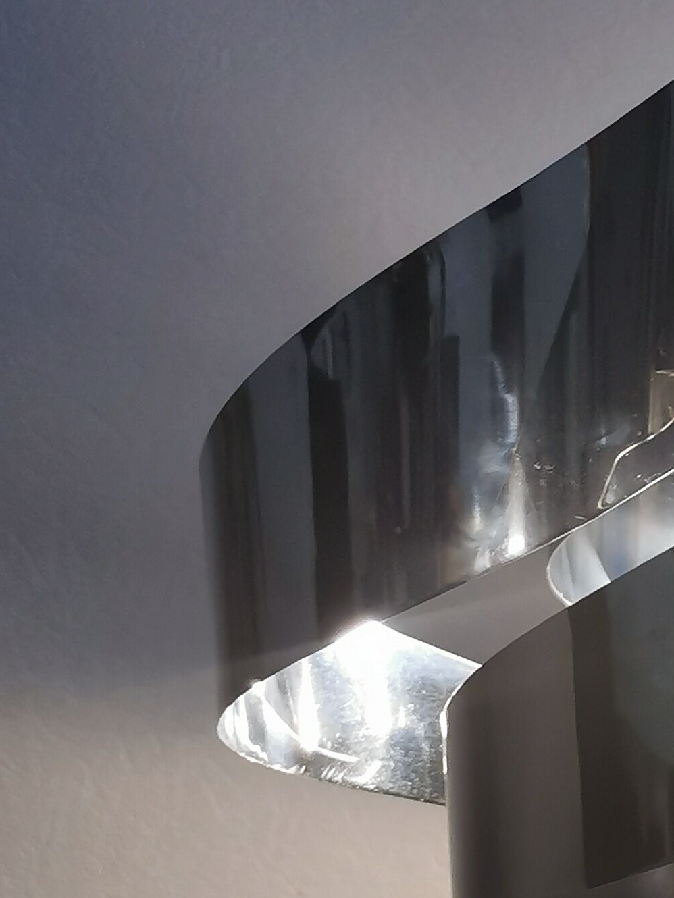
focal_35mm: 96
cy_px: 214
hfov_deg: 14.7
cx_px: 884
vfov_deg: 20.3
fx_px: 2491
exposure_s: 1/100
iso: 160
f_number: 1.8
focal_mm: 5.58
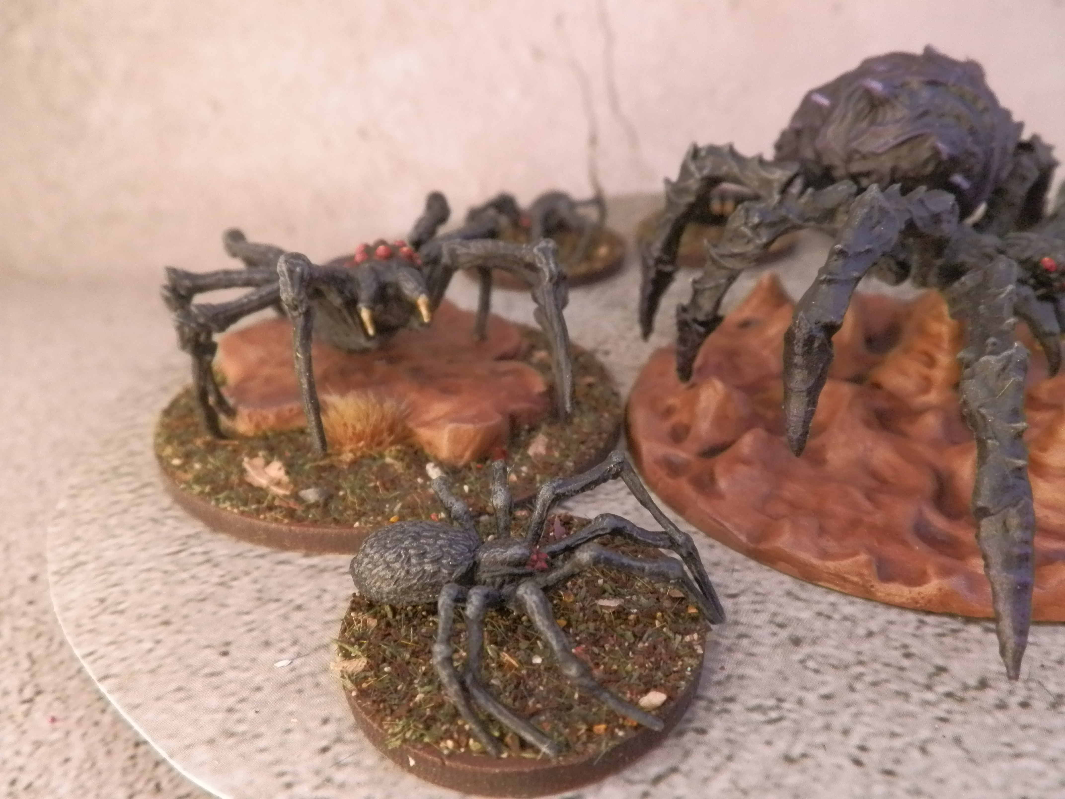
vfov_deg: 49.7
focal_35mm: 28
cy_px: 400
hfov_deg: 63.4
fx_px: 861
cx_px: 532
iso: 400
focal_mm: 5
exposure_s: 1/100
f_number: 3.1
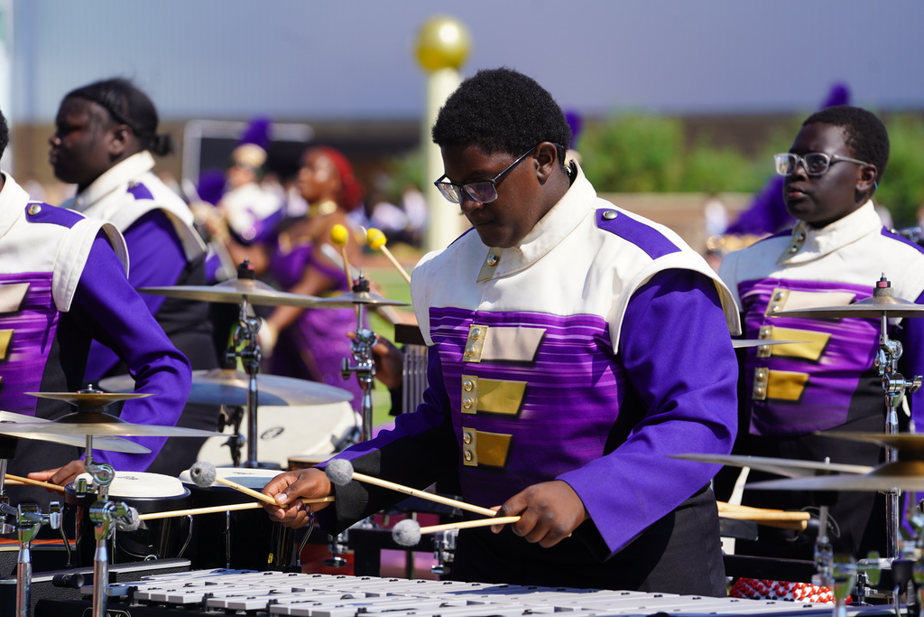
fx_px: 5082
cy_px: 308
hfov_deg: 10.4
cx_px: 462
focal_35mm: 198
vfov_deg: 6.9
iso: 100
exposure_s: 1/400
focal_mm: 198
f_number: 5.6
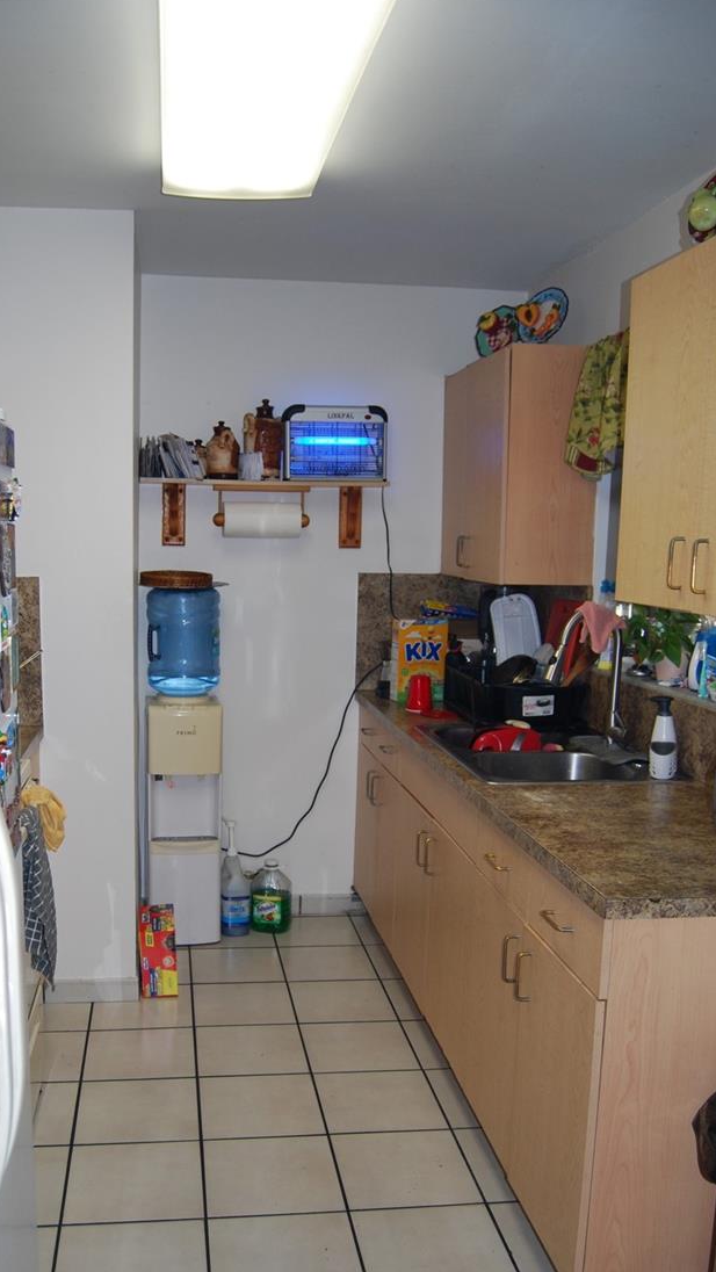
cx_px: 273
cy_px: 688
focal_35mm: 31
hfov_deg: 37.6
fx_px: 1046
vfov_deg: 62.5
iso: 200
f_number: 3.5
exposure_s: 1/60
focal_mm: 18
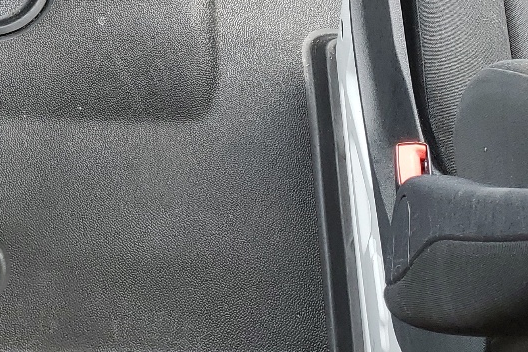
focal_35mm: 82
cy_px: -224
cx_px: 87
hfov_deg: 24.3
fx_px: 1203
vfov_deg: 15.0
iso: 50
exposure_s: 1/60.2
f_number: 1.5
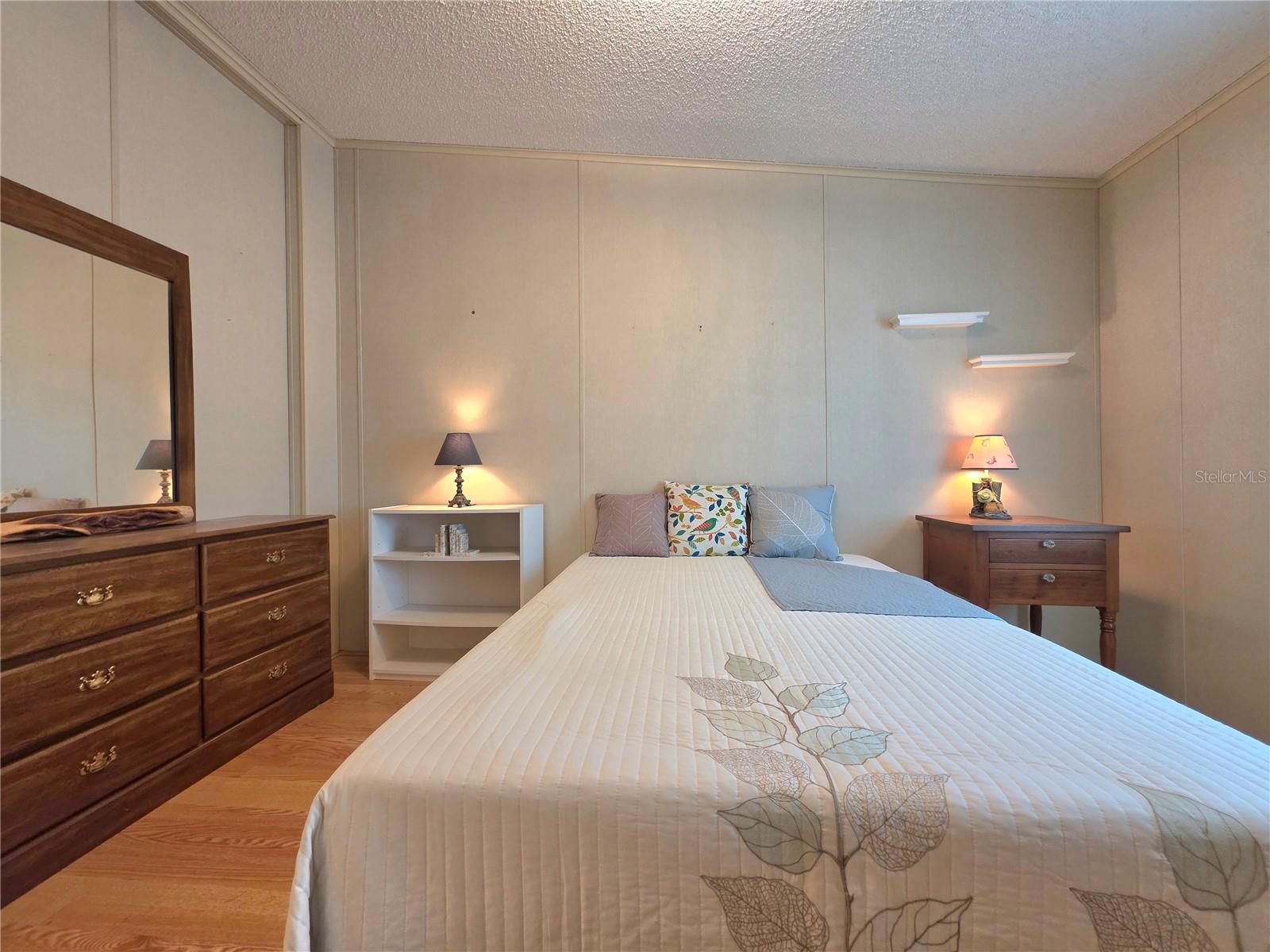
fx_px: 477
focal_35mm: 13
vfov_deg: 89.9
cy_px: 476
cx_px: 635
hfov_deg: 106.2
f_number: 1.9
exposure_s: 1/60.2
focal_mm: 2.2
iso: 250
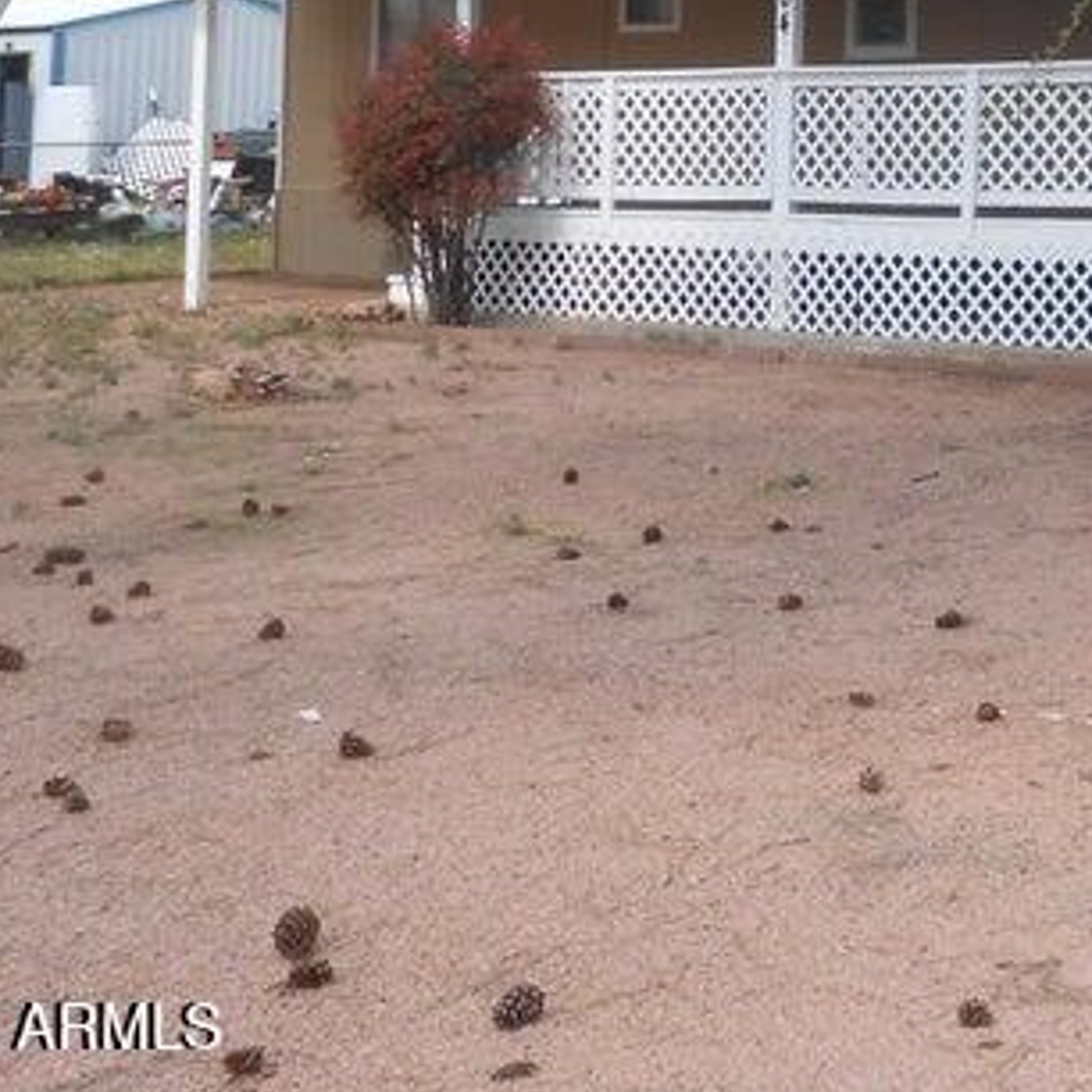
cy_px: -14
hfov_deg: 24.0
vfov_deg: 25.5
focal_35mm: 64
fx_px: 2284
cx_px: 1365
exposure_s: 1/400
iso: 80
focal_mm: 4.6
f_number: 3.5
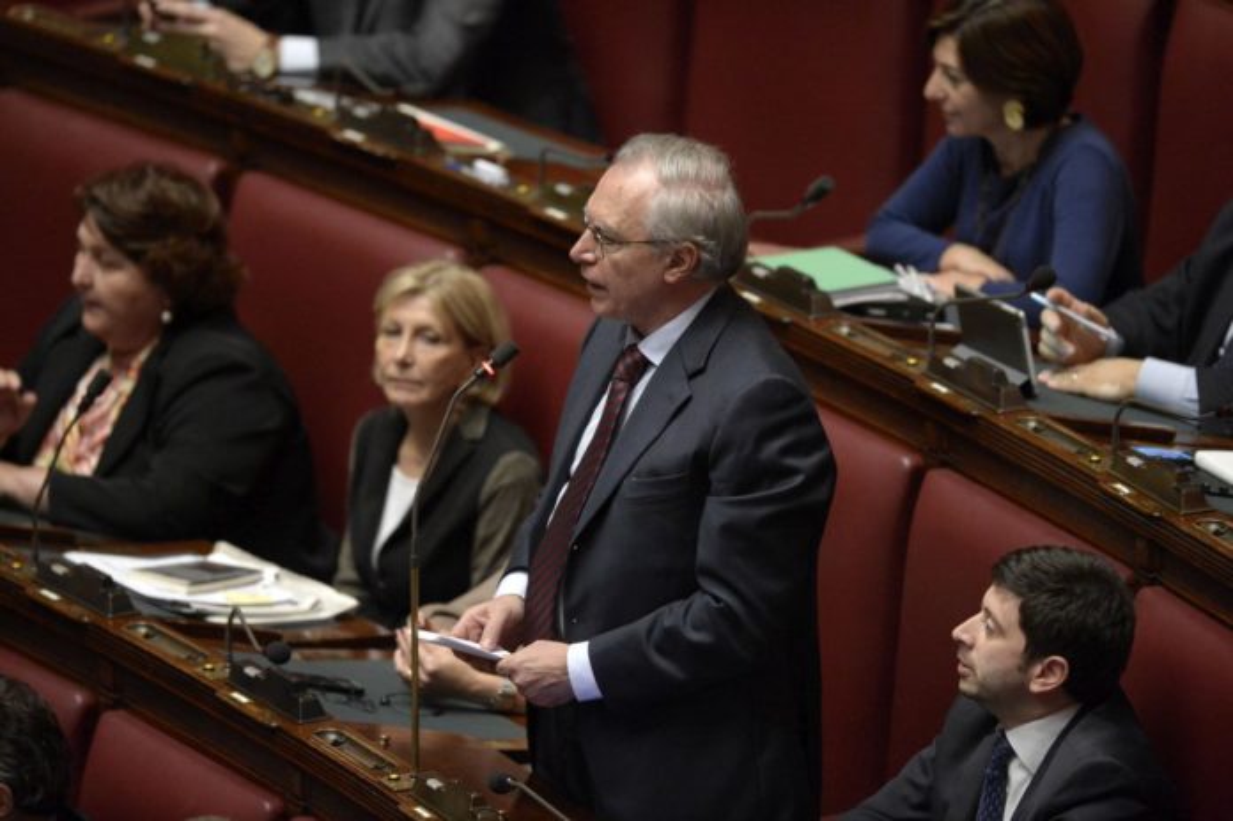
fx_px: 13690
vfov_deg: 3.4
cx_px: 616
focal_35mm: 400
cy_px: 410
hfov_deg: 5.2
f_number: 3.2
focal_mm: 400
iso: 6400
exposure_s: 1/160
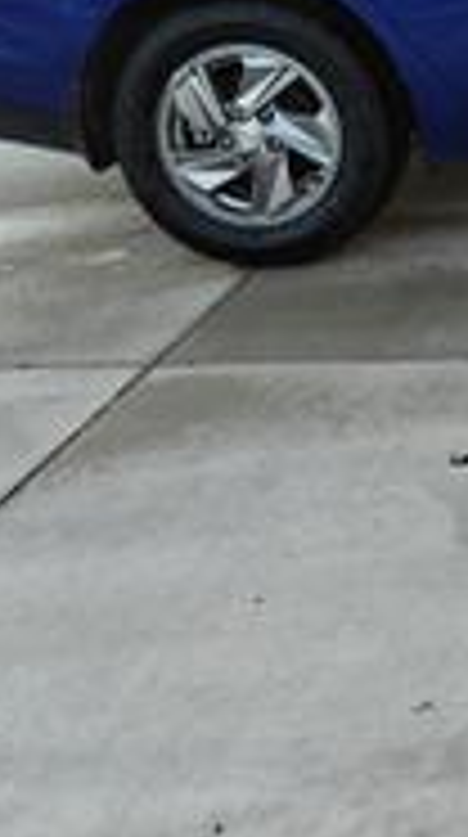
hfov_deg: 14.9
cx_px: 824
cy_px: 4
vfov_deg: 28.0
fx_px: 1574
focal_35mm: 71
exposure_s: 1/200
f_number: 1.8
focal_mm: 5.59
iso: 200
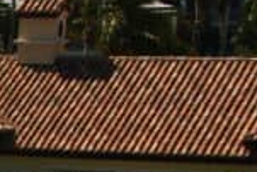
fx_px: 2322
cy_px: 423
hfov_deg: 5.8
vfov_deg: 4.2
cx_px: -585
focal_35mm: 325
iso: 200
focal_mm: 32
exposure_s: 1/200
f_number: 16
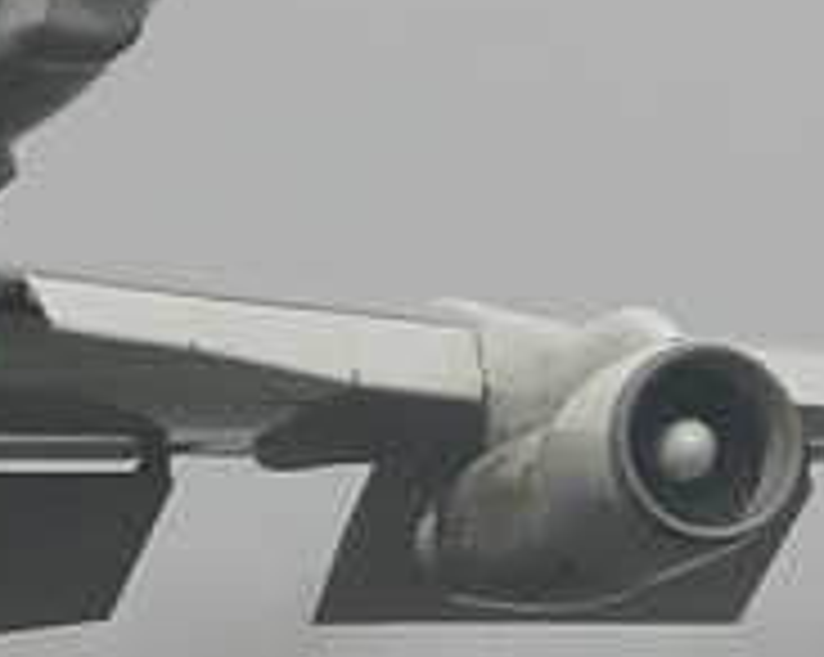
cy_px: 331
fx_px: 42535
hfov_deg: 1.1
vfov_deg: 0.9
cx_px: -928
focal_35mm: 1746
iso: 100
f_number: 5.6
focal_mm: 52.5
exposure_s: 1/400
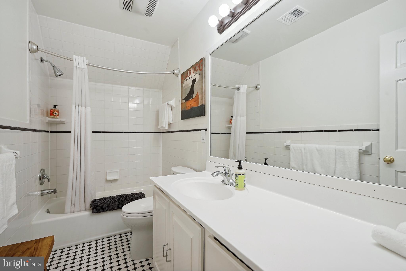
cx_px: 203
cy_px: 136
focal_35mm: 16
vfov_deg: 73.8
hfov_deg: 96.7
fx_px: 180
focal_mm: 16
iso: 800
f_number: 9
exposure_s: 1/80
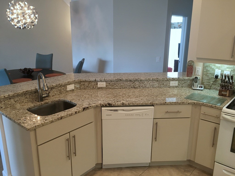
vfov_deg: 48.2
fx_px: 197
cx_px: 118
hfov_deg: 61.7
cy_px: 88
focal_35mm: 29
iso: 50
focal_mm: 4.15
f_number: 2.2
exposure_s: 1/15
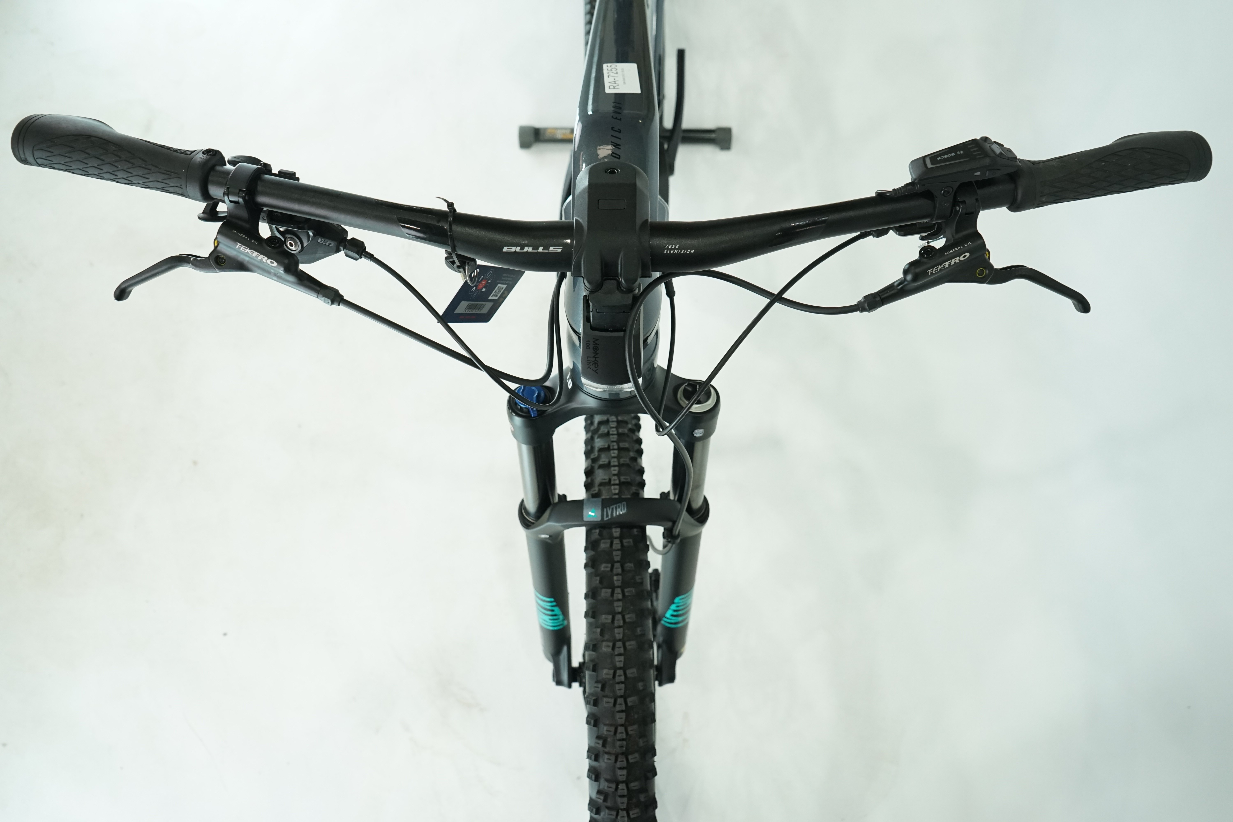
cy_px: 411
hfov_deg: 65.5
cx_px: 616
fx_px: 959
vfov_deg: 46.4
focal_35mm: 28
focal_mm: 28
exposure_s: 1/200
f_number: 5.6
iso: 1600
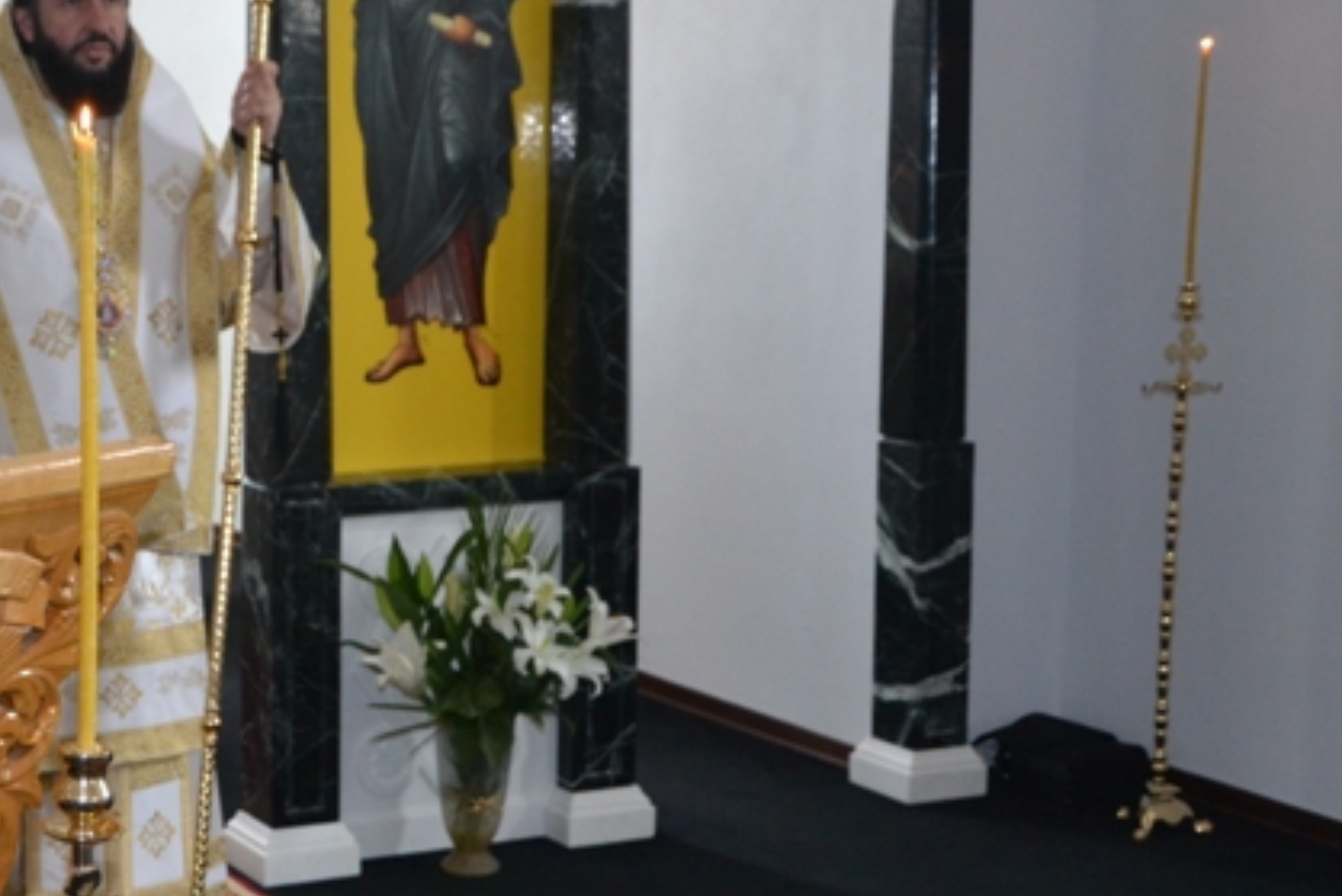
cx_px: 138
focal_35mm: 69
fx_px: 2570
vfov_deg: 19.8
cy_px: 459
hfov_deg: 28.2
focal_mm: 25
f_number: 4
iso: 1400
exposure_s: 1/60
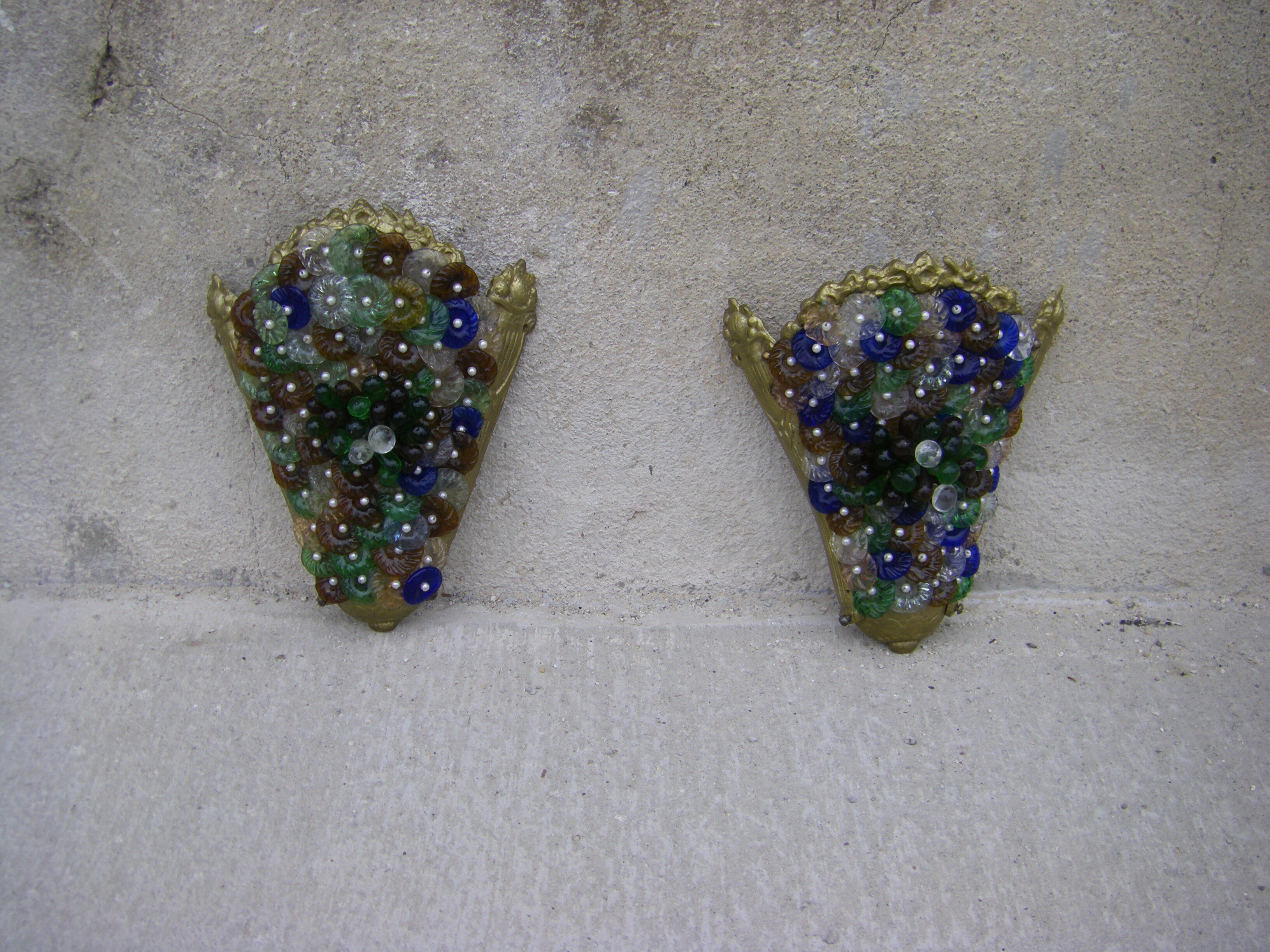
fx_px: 1394
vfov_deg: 37.7
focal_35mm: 38
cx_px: 635
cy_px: 476
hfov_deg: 49.0
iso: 64
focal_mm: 6.3
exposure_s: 1/80
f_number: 3.5
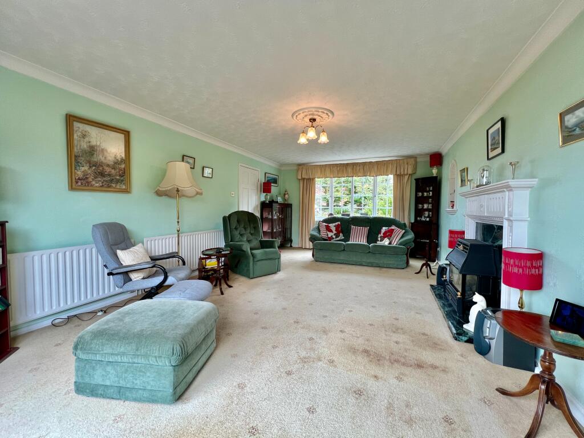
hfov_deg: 106.2
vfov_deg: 89.9
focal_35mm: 13
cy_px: 219
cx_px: 292
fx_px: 219
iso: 64
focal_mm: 1.57
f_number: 1.8
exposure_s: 1/100
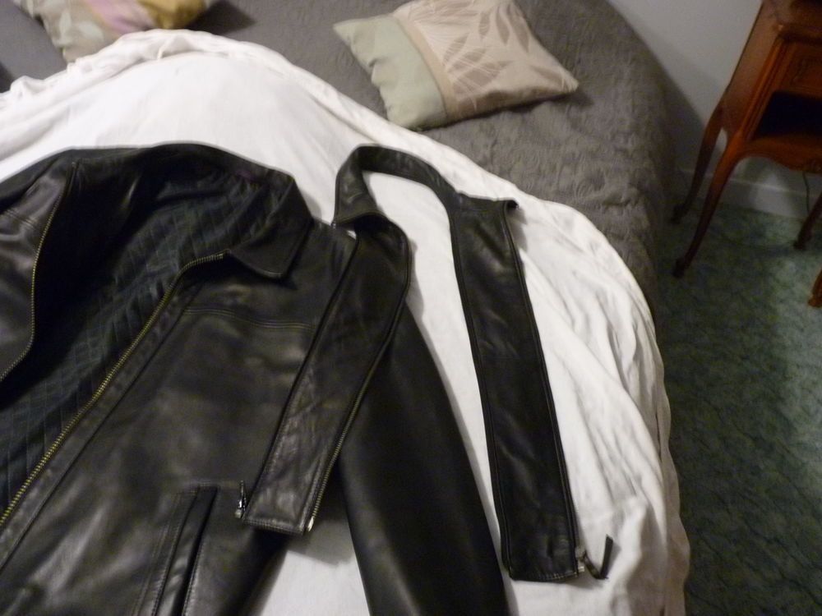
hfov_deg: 65.3
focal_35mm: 27
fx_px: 641
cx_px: 411
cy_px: 308
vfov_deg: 51.4
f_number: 2.8
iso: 400
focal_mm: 4.8
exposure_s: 1/8
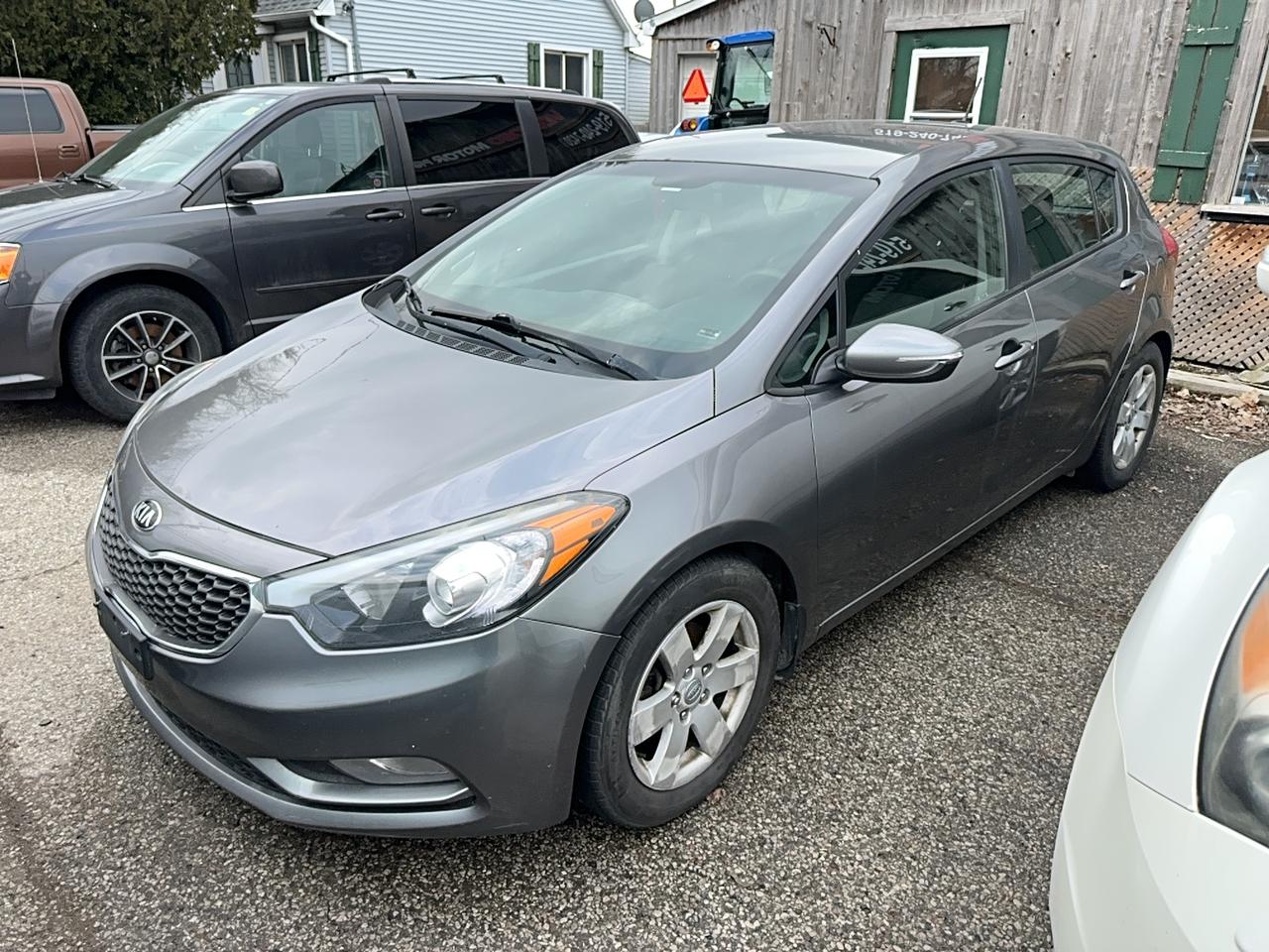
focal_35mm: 24
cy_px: 476
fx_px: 880
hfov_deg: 71.6
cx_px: 634
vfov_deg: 56.8
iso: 50
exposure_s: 1/1208
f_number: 1.78
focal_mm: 6.86
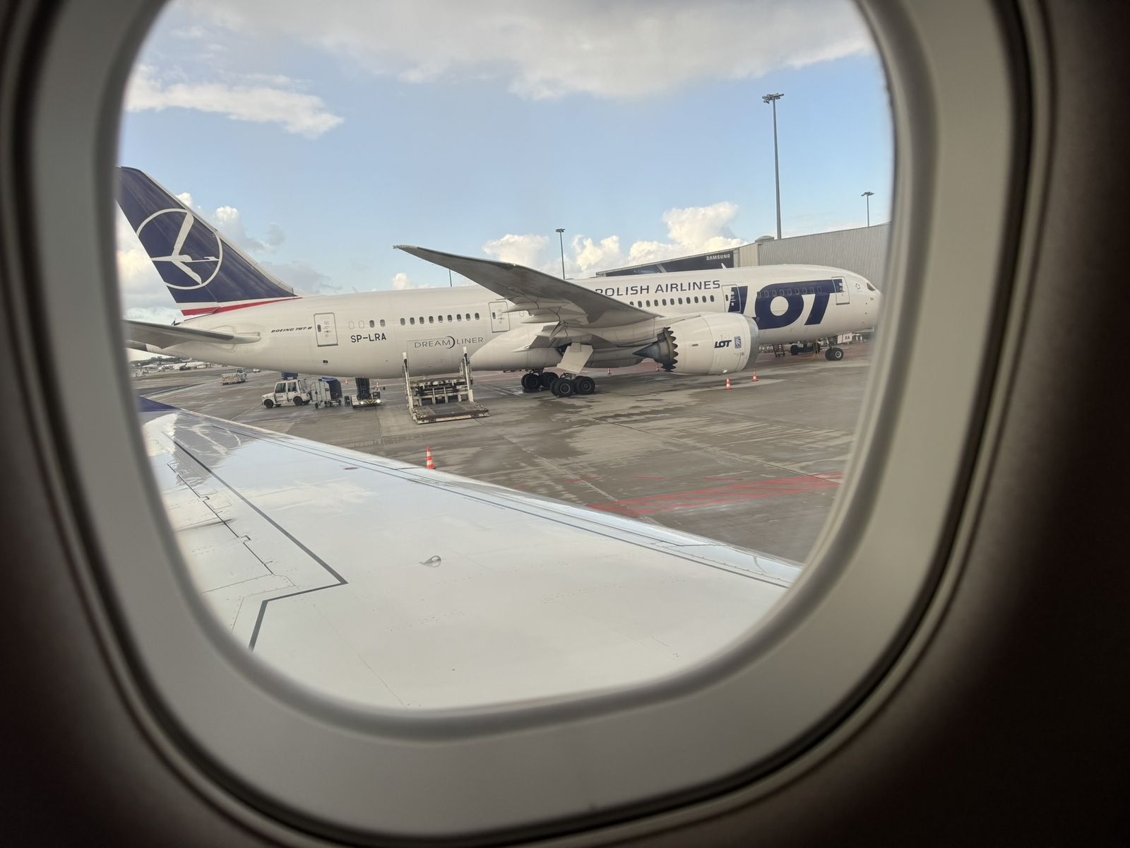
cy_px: 424
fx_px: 783
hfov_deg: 71.6
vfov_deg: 56.8
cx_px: 565
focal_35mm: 24
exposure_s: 1/1076
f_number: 1.78
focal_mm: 6.76
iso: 80
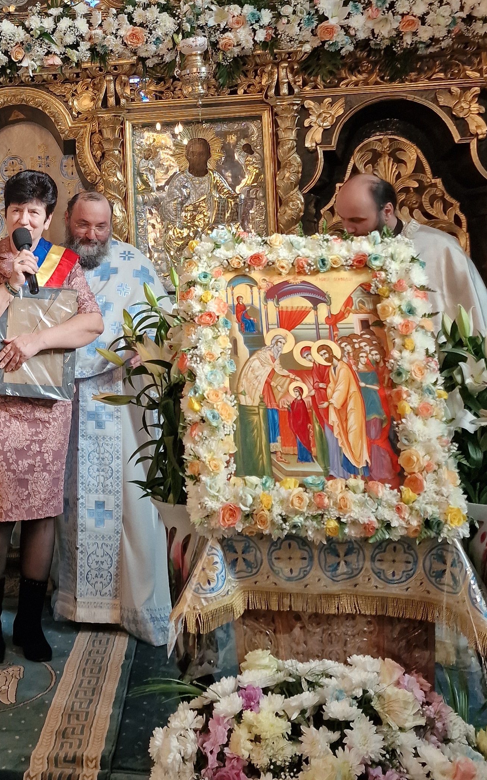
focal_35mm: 47
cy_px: 197
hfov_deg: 26.0
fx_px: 998
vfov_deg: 41.4
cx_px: -4
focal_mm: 6.4
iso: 100
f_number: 1.8
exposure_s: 1/100
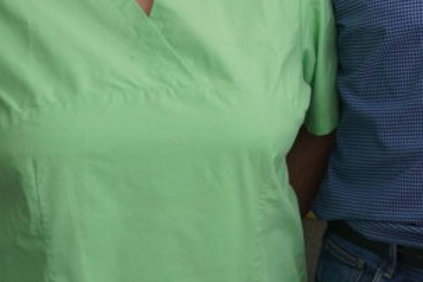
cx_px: 469
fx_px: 1724
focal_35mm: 147
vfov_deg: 9.2
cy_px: -81
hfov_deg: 13.7
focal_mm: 29
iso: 640
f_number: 4.5
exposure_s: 1/160
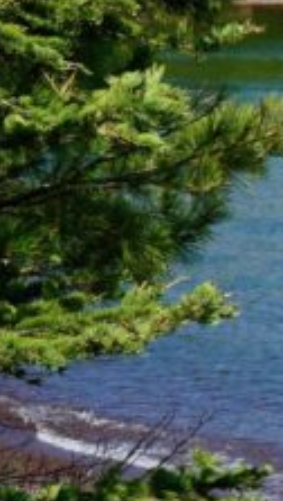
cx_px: 948
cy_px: 174
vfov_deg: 12.4
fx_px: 2300
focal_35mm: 173
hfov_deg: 6.3
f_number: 14
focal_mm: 36
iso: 100
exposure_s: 1/100
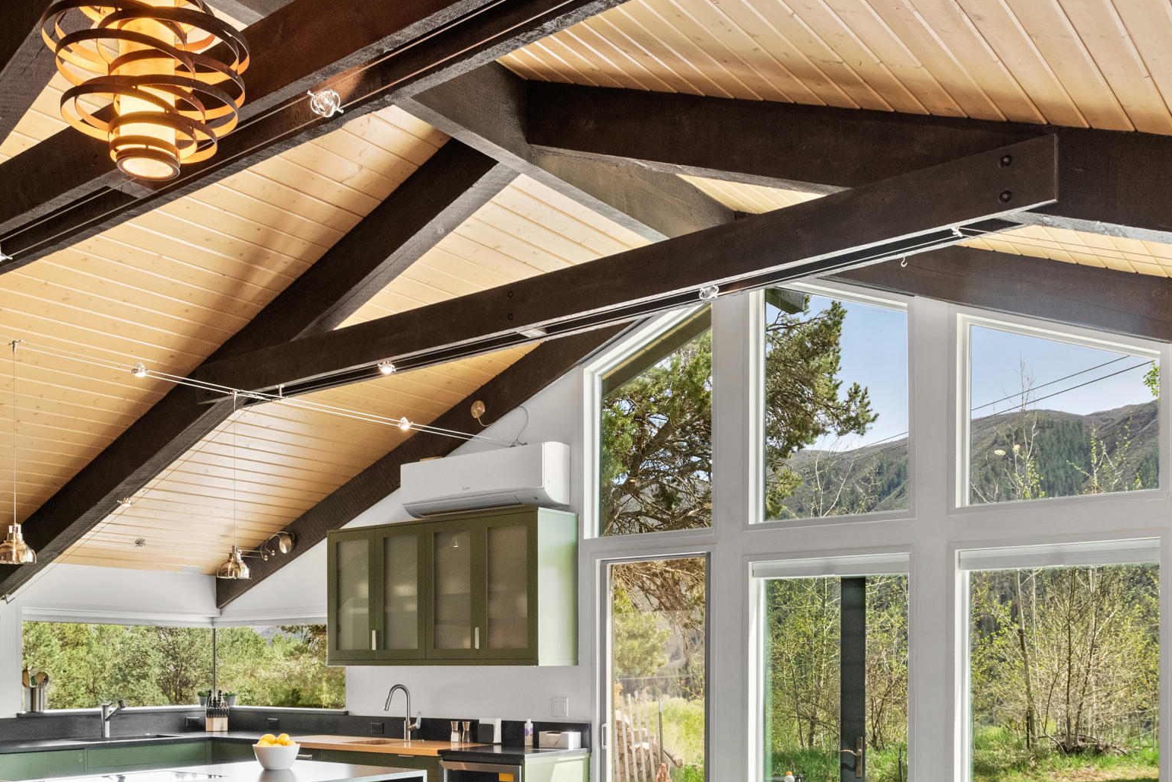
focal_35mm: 37
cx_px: 503
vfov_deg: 34.5
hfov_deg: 51.7
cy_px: 662
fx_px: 1205
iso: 1000
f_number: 7.1
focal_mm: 19
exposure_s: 1/50
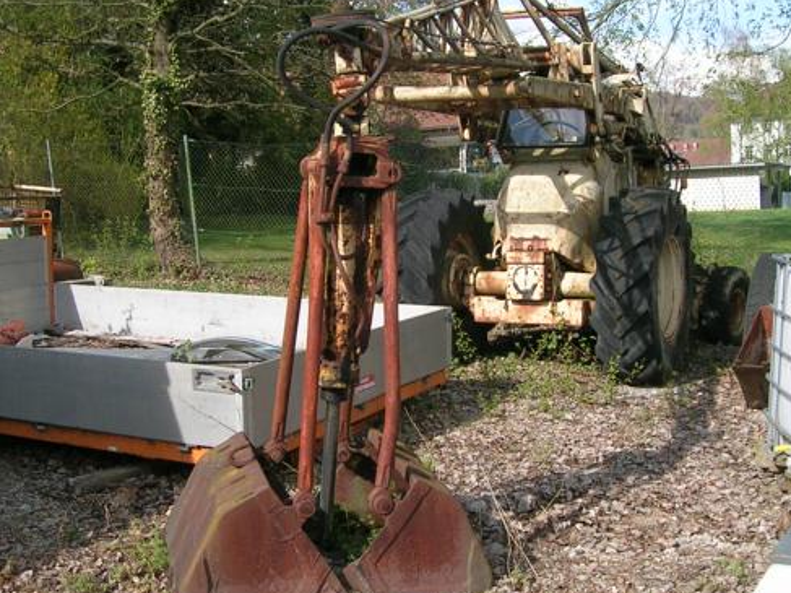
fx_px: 1051
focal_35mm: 46
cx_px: 440
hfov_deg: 41.2
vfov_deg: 31.5
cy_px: 305
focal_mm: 5.4
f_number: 4.8
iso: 50
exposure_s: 1/257
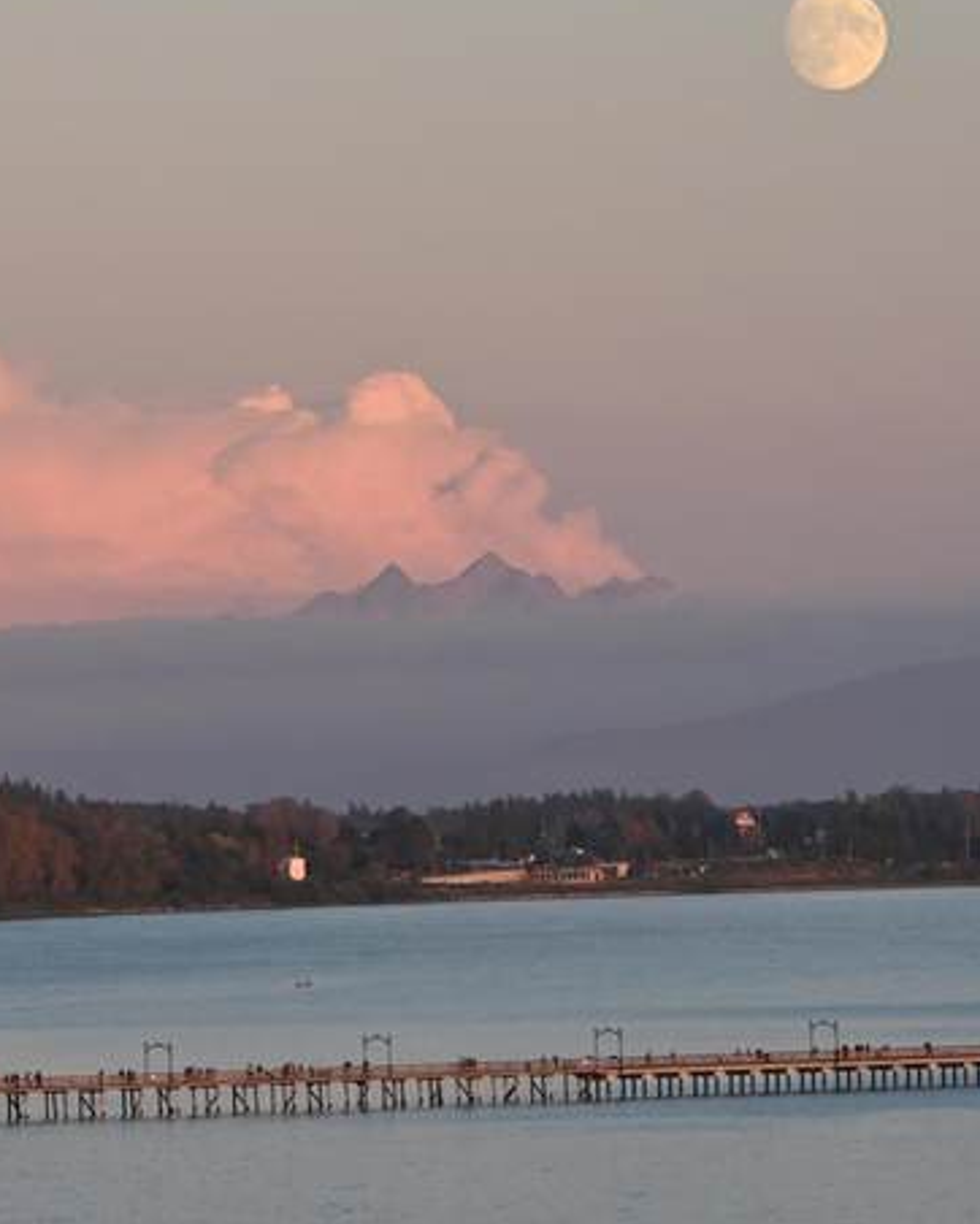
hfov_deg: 5.3
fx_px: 10579
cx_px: -32
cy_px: 862
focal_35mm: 292
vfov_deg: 6.6
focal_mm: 110
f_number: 6.3
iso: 400
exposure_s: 1/250
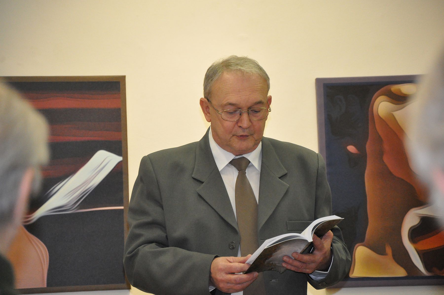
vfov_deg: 8.7
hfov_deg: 13.1
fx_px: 1940
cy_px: 148
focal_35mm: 158
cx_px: 222
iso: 3200
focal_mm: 105
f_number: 5.6
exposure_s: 1/100
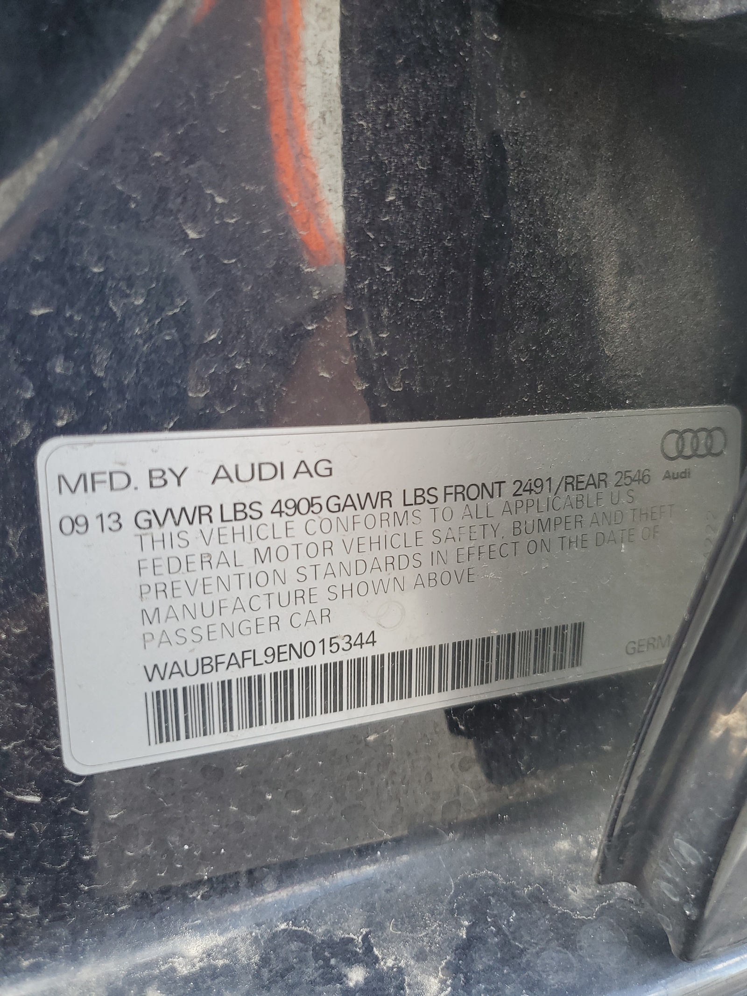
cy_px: 498
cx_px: 374
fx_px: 748
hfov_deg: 53.1
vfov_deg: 67.3
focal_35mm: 26
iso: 56
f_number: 1.5
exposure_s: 1/100
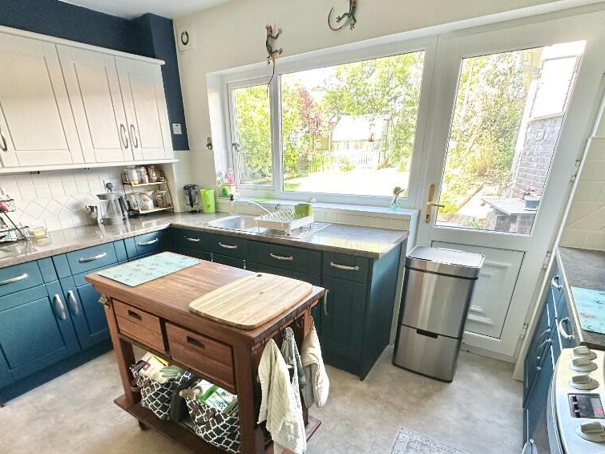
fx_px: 332
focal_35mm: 19
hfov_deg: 84.5
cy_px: 298
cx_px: 280
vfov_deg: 67.0
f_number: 2.2
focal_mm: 2.22
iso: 160
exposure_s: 1/99
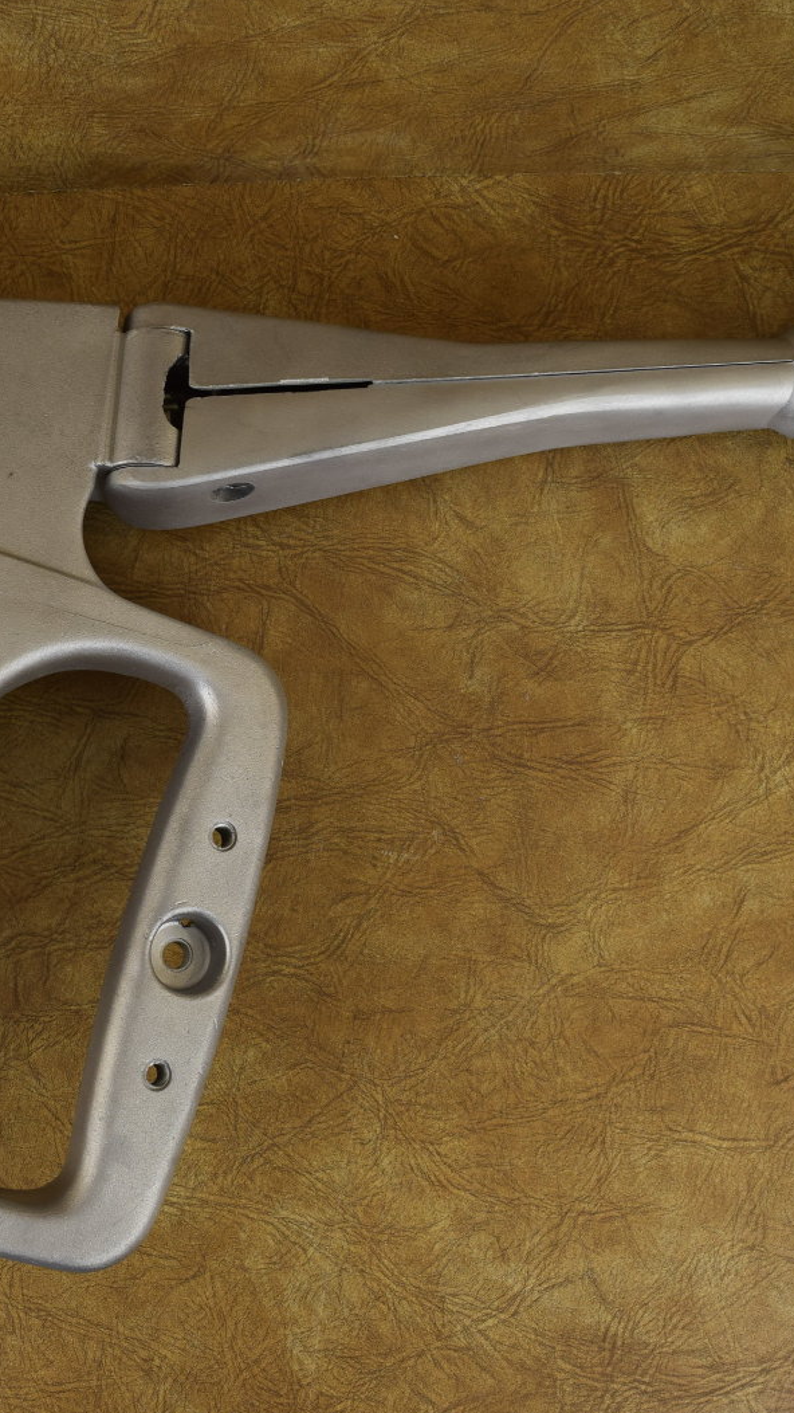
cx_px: 233
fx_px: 1610
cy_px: 701
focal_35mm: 43
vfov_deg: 47.4
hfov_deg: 27.4
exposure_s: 1/160
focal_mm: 18
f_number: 8
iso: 400
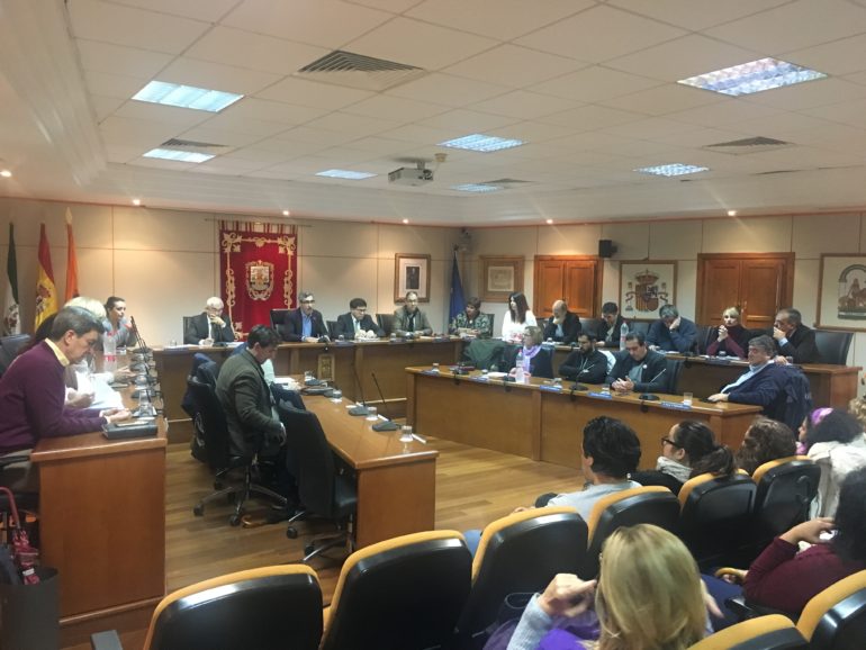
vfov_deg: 48.3
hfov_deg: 61.6
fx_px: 726
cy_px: 325
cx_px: 433
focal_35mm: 29
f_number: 2.2
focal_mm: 4.15
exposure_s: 1/17
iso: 250
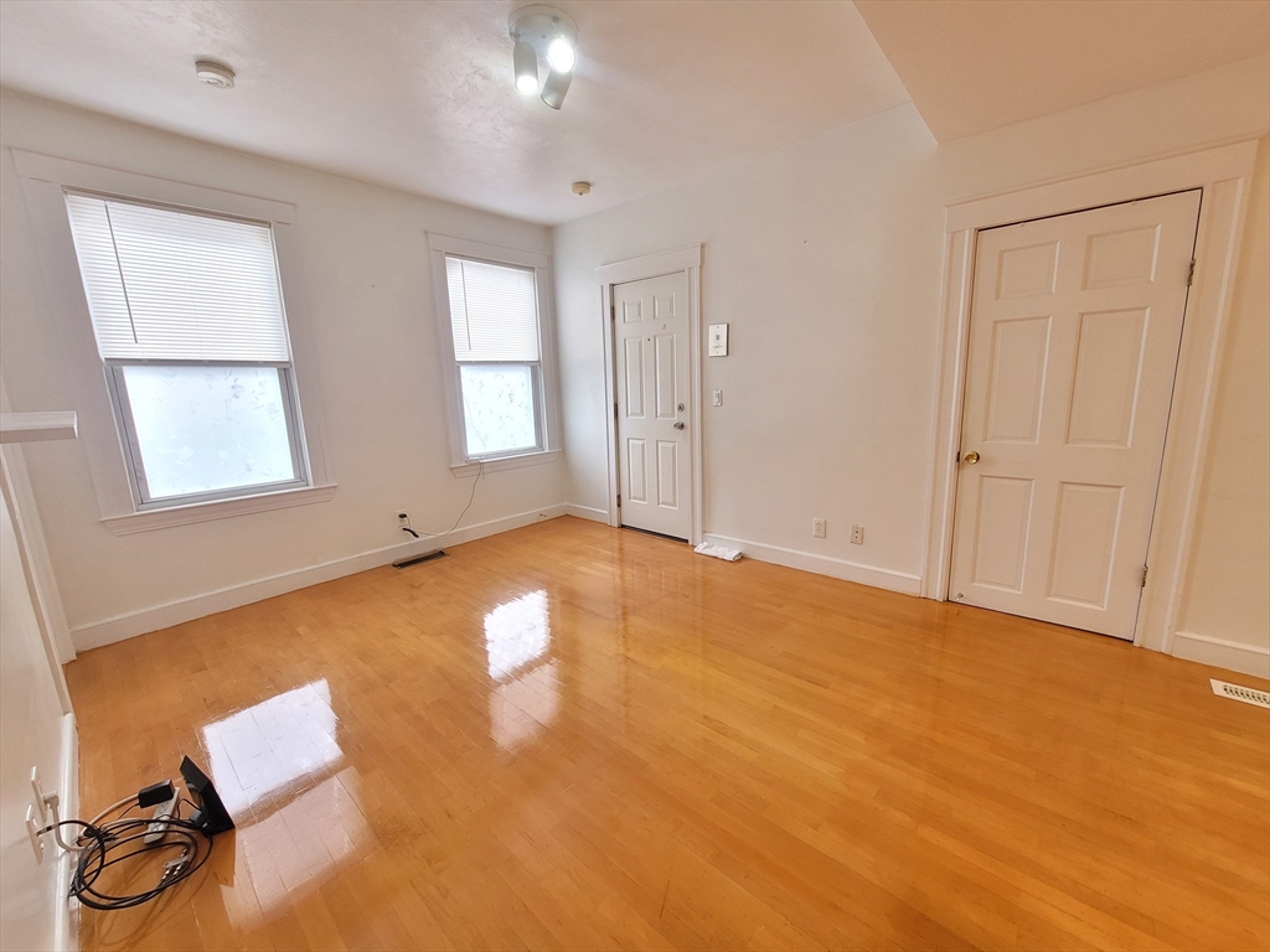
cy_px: 476
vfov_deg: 89.9
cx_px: 635
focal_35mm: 13
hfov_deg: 106.2
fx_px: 477
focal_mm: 2.2
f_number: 2.2
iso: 250
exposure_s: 1/60
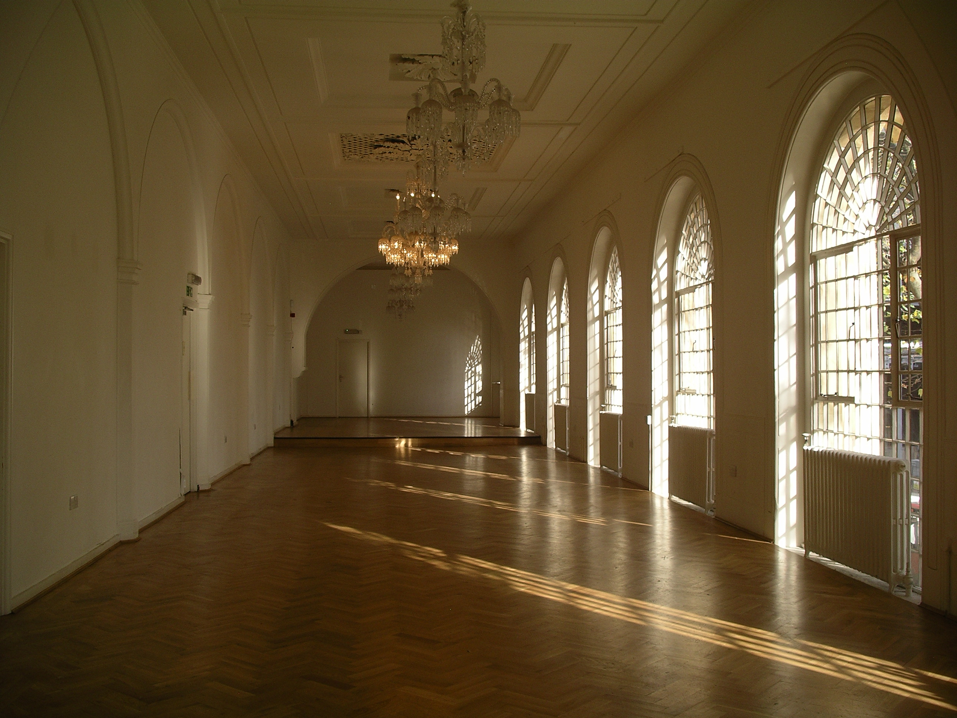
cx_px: 478
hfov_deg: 50.1
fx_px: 1023
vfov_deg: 38.7
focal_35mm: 37
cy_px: 359
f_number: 2.8
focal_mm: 7.8
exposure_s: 1/157
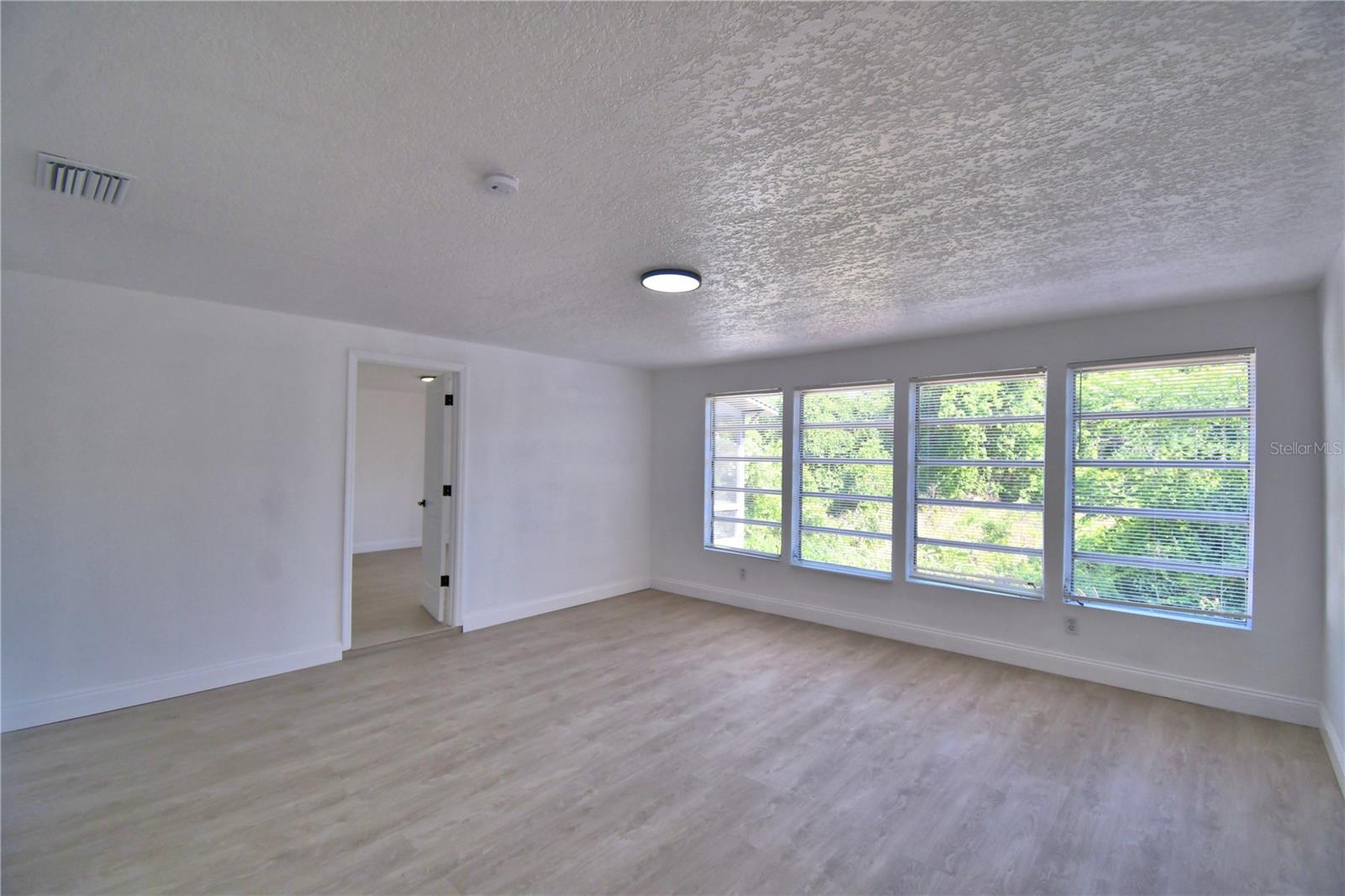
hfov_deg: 100.4
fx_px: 560
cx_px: 672
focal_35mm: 15
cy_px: 448
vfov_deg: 77.3
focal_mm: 10
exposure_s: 1/200
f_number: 4.5
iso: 200
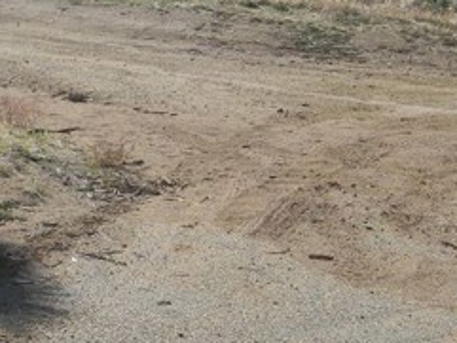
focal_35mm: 109
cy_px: 47
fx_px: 1440
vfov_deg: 13.5
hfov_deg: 18.0
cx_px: 190
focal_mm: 7.3
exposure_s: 1/794
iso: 80
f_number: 3.8
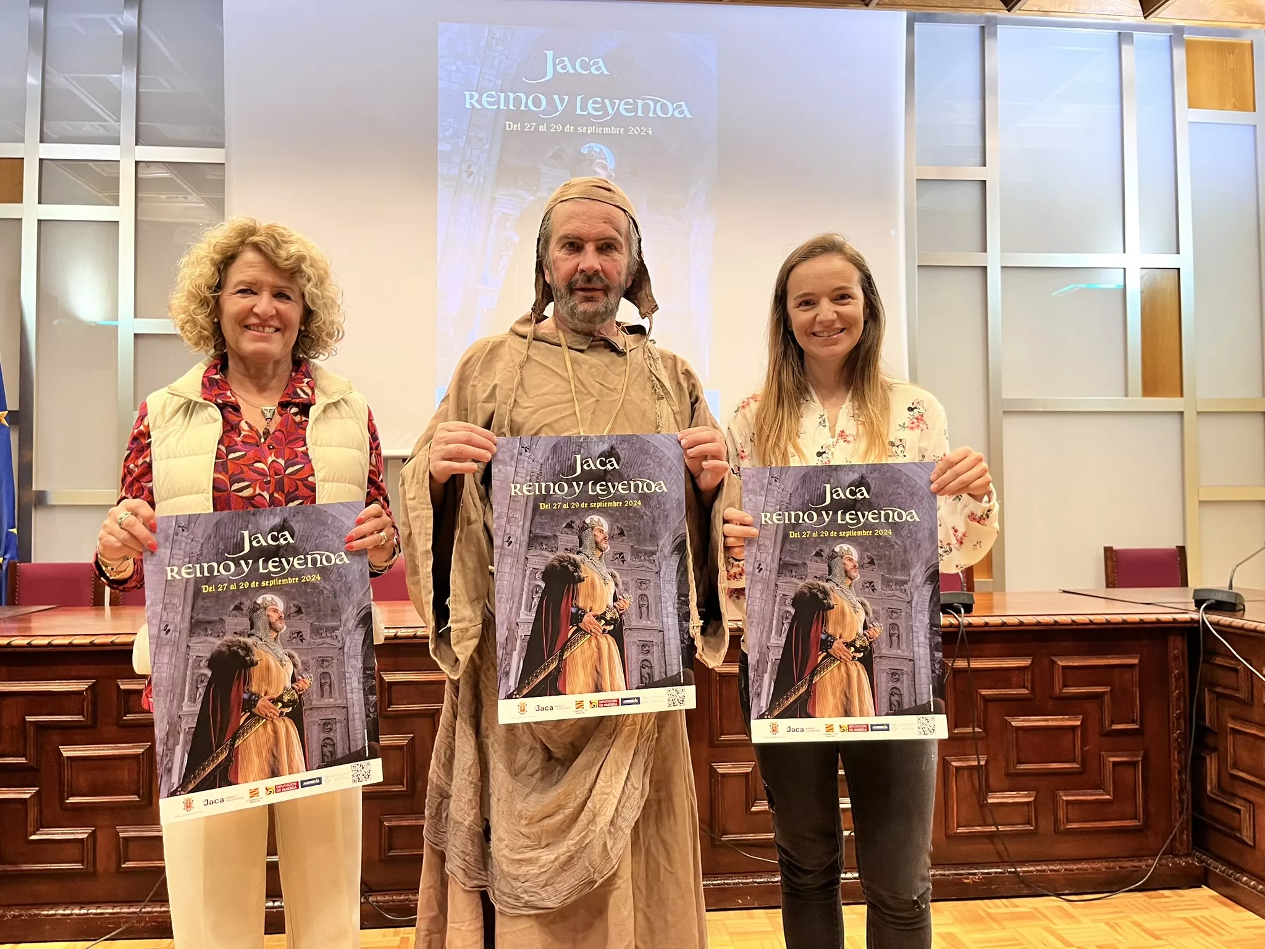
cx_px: 632
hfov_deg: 67.3
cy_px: 474
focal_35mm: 26
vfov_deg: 53.1
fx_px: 950
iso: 125
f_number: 1.6
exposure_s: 1/50
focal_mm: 5.1
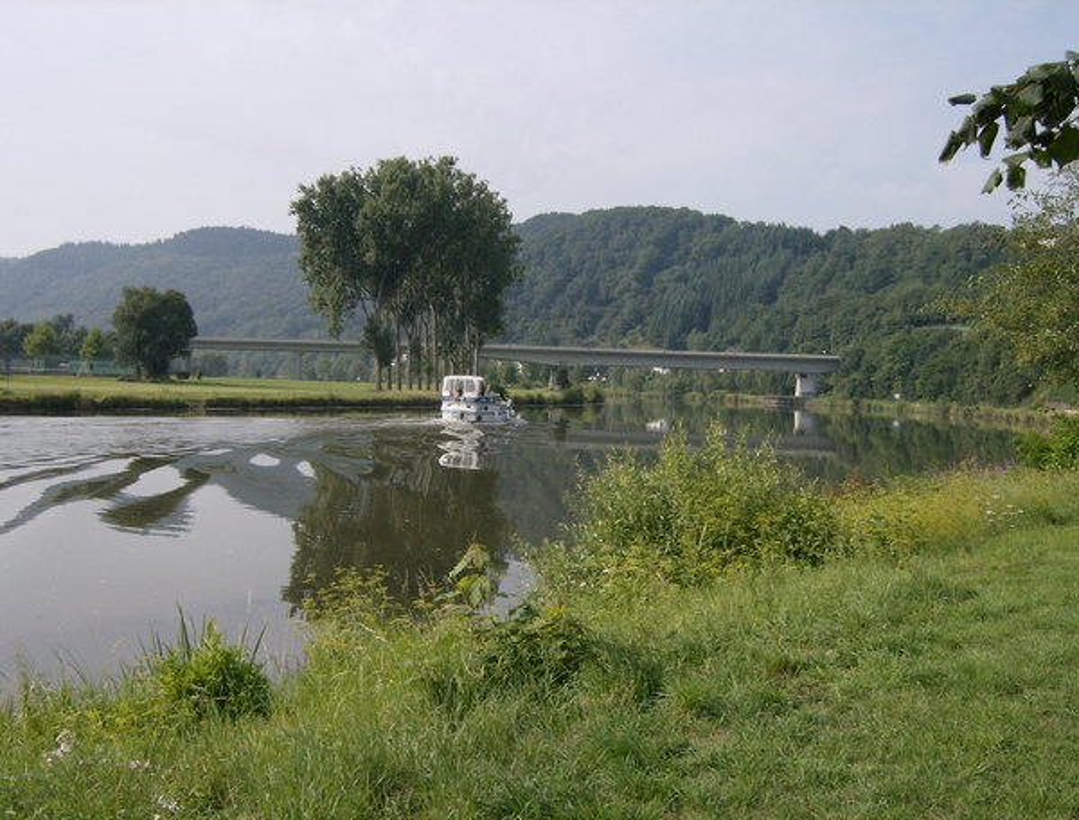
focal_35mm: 36
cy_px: 410
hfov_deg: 51.1
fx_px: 1128
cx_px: 540
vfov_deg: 40.0
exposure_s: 1/665
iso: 100
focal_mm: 6
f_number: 4.7
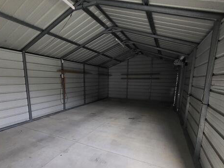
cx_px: 103
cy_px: 99
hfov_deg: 87.5
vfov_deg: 71.1
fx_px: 117
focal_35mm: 18
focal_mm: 1.74
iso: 160
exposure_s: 1/60
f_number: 2.2
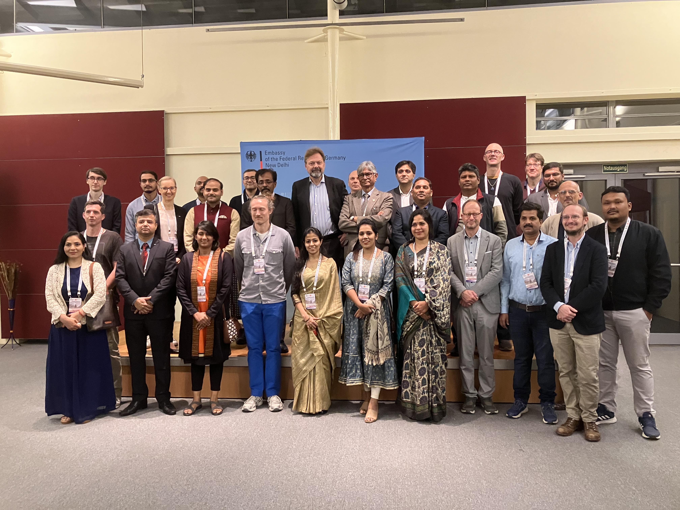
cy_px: 255
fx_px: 550
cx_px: 340
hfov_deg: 63.4
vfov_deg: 49.7
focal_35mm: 28
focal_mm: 3.99
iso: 400
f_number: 1.8
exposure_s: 1/33
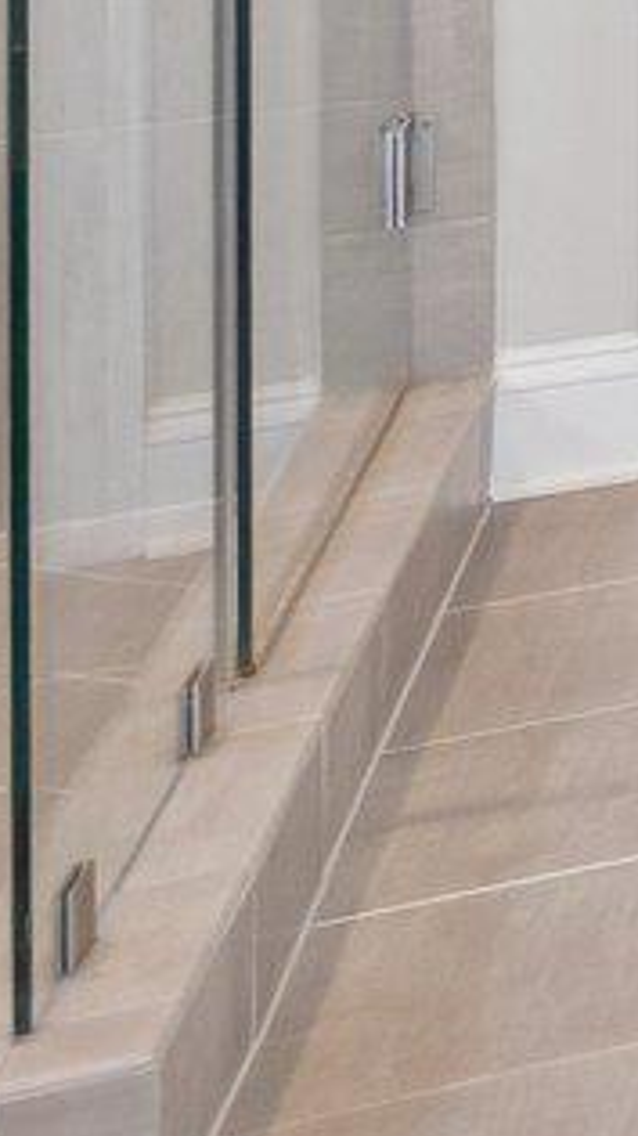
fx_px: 3281
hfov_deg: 6.8
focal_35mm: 109
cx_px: 2948
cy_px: -673
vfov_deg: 17.3
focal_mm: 16
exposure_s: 1/15
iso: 400
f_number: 8
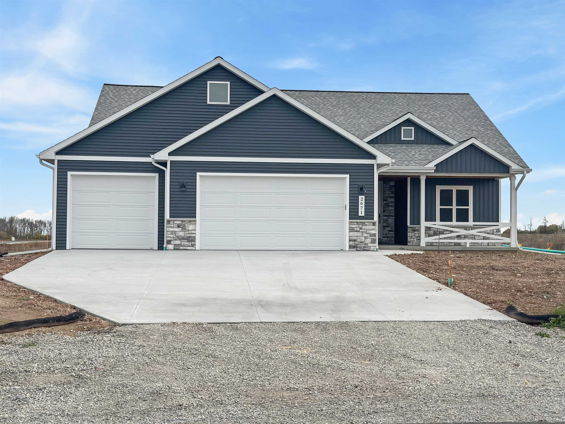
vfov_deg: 30.3
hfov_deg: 39.7
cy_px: 212
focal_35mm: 48
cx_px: 282
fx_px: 783
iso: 80
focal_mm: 6.86
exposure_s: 1/3876
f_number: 1.78
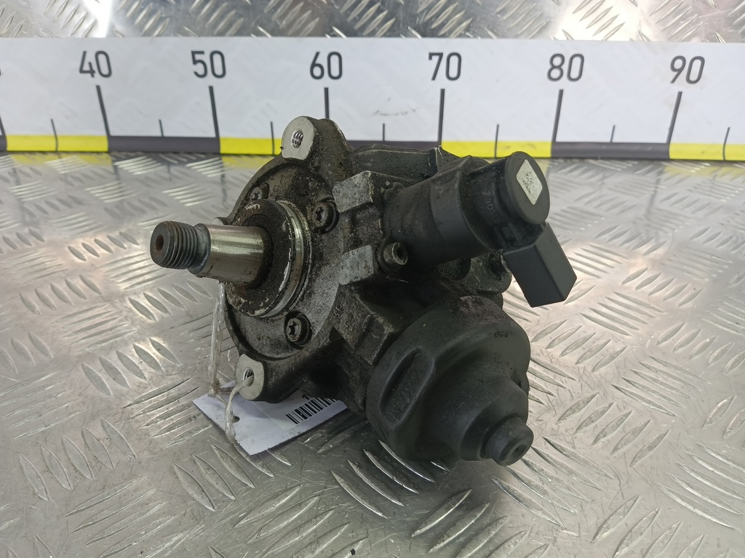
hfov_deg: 65.3
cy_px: 279
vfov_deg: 51.4
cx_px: 372
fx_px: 581
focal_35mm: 27
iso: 100
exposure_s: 1/50
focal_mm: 4.11
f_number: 1.6
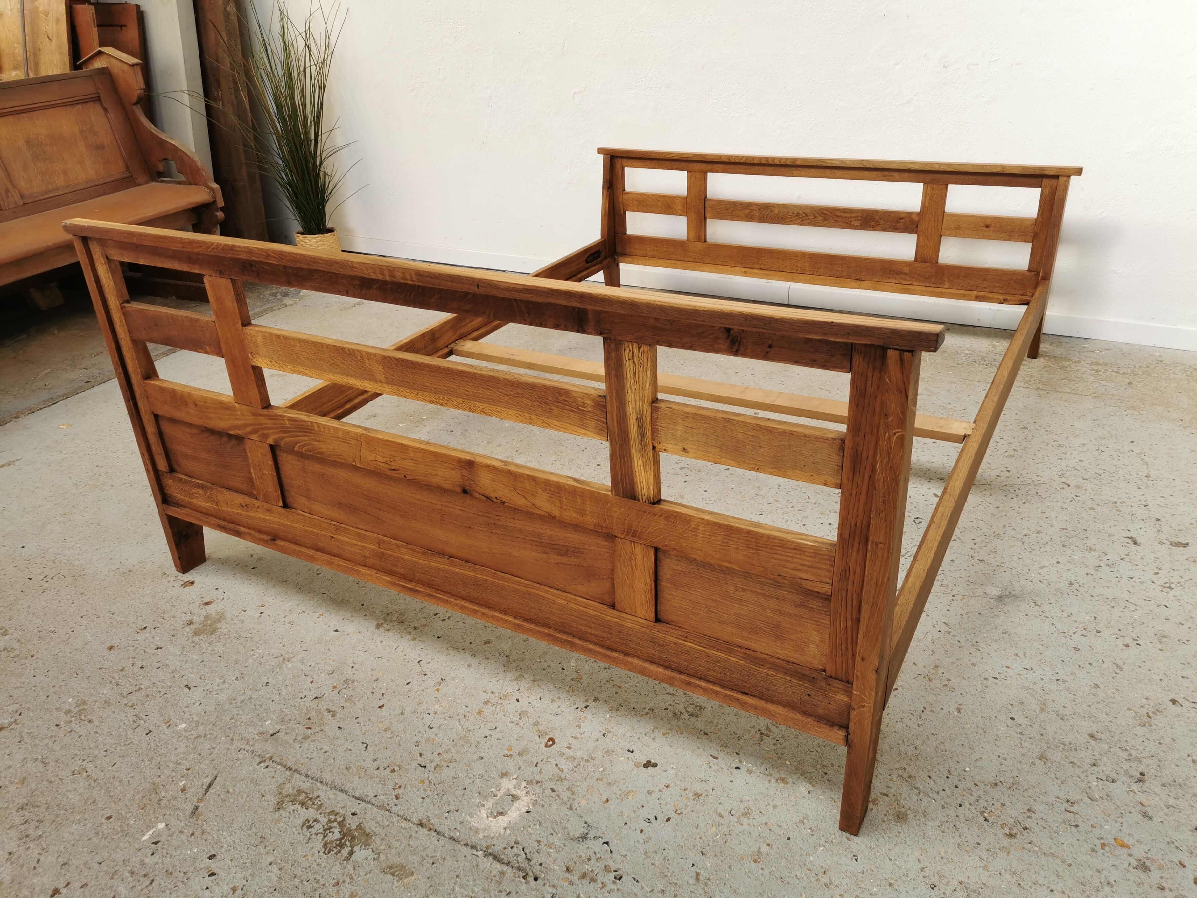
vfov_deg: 51.4
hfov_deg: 65.3
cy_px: 449
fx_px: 934
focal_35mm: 27
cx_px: 598
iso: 50
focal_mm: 5.58
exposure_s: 1/123
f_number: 1.8
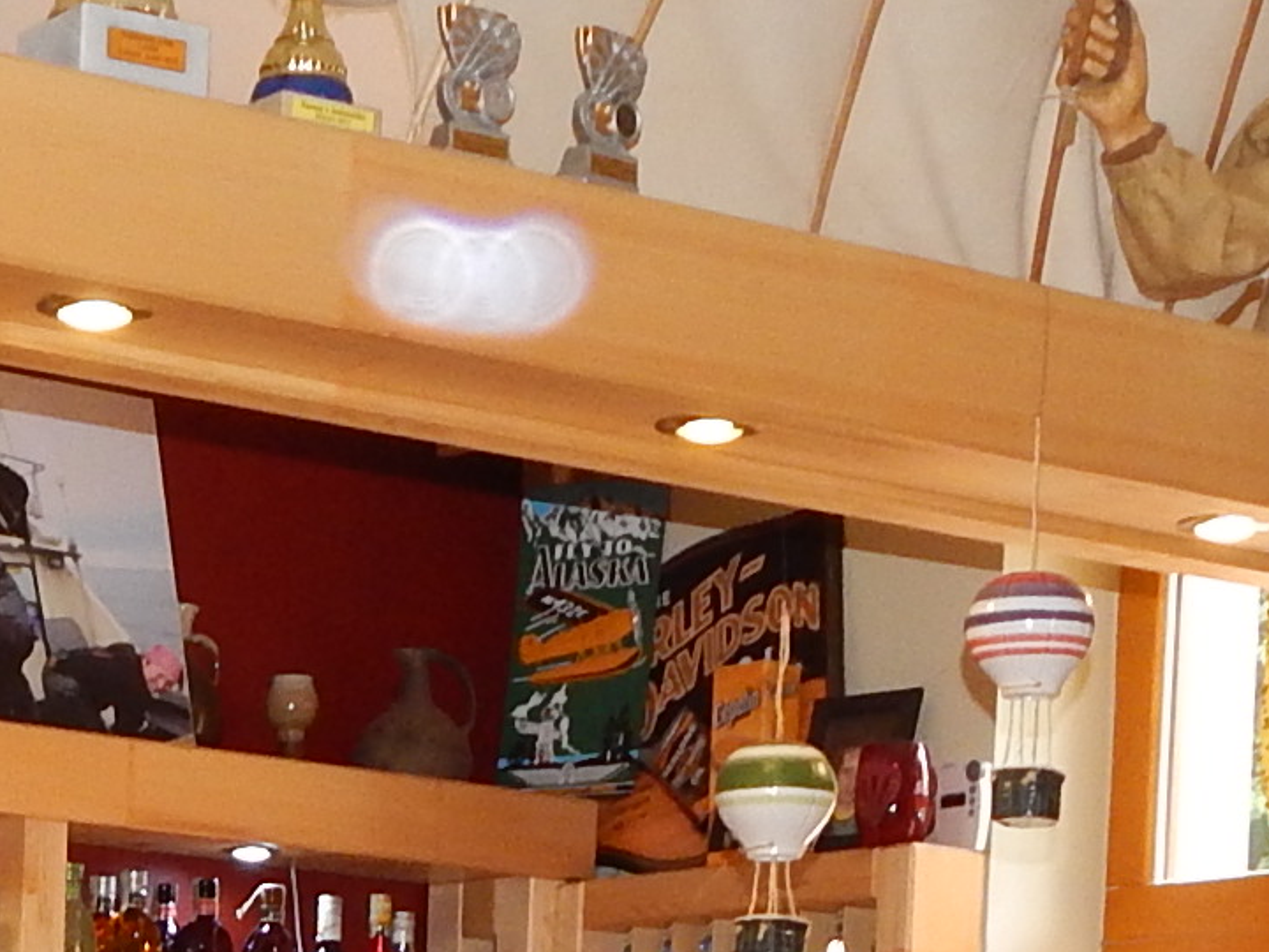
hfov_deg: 15.3
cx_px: 53
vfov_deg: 11.1
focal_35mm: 127
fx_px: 4656
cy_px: 1566
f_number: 3.2
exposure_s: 1/30
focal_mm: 5.1
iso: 250
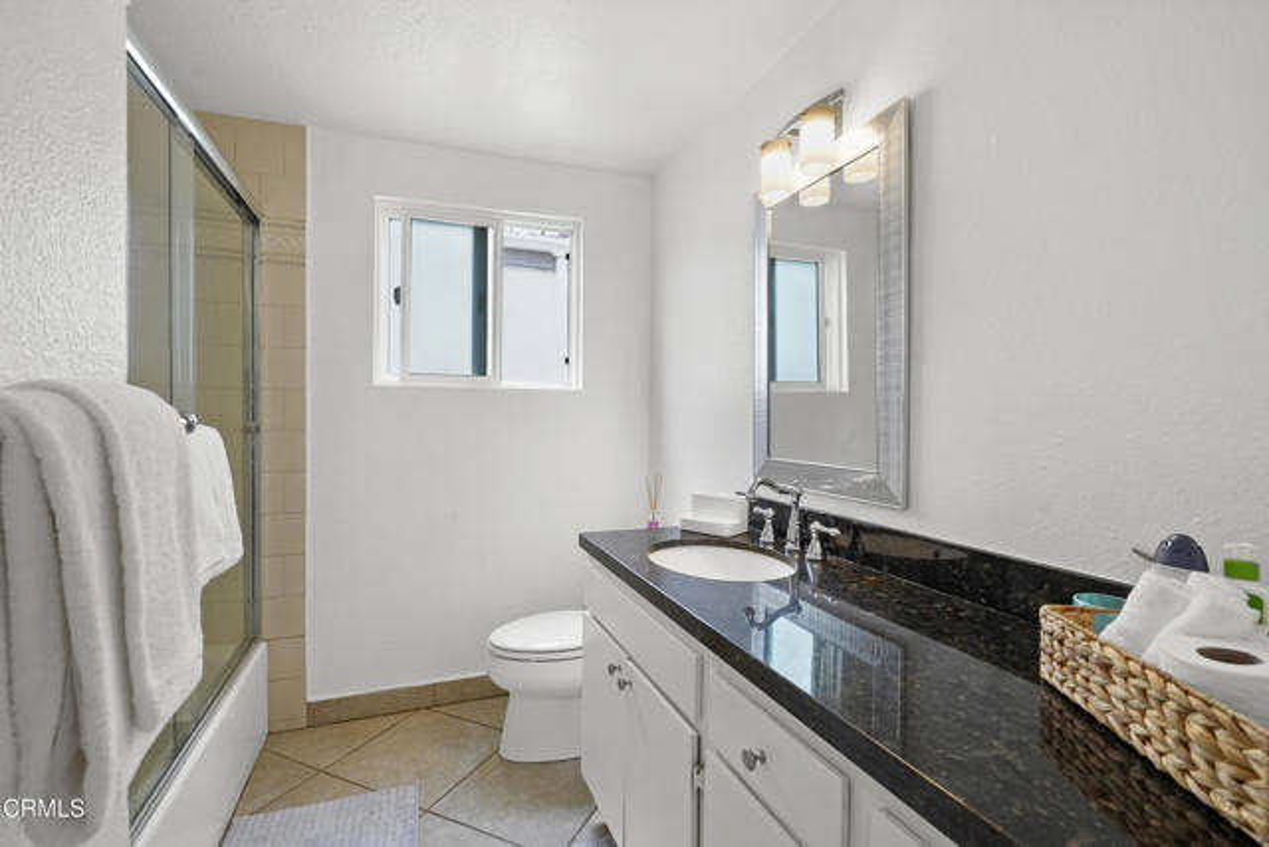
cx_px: 634
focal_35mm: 16
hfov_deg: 96.7
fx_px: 564
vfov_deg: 73.8
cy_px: 424
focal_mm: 16
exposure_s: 1/30
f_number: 9
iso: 2500
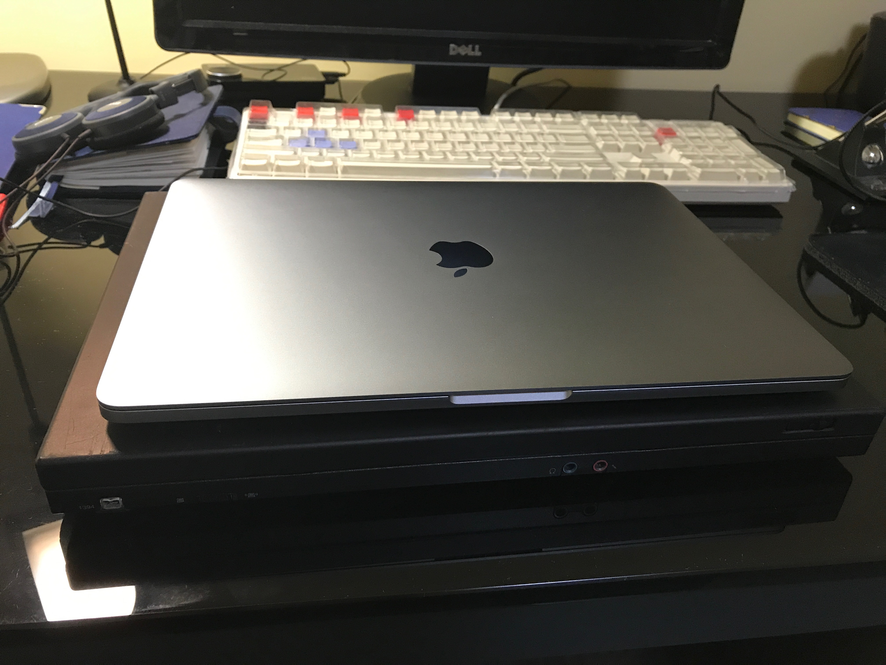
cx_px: 443
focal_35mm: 28
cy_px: 332
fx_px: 717
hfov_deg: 63.4
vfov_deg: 49.7
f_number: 1.8
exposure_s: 1/17
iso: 80
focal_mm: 3.99
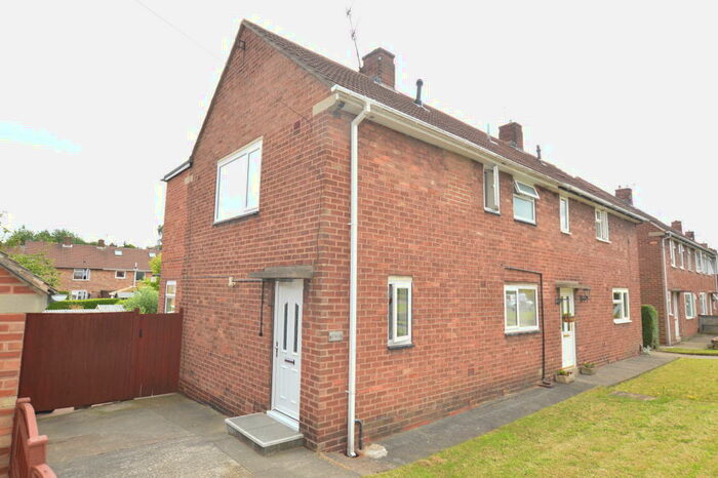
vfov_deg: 63.2
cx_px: 359
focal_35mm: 20
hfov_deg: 85.4
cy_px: 239
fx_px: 389
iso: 400
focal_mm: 13
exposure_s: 1/200
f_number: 8
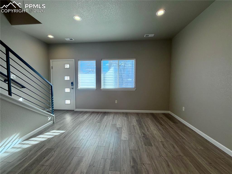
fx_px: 94
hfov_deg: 102.1
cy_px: 87
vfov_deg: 85.6
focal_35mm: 14
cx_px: 116
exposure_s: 1/120
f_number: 2.2
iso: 50
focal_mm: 2.22
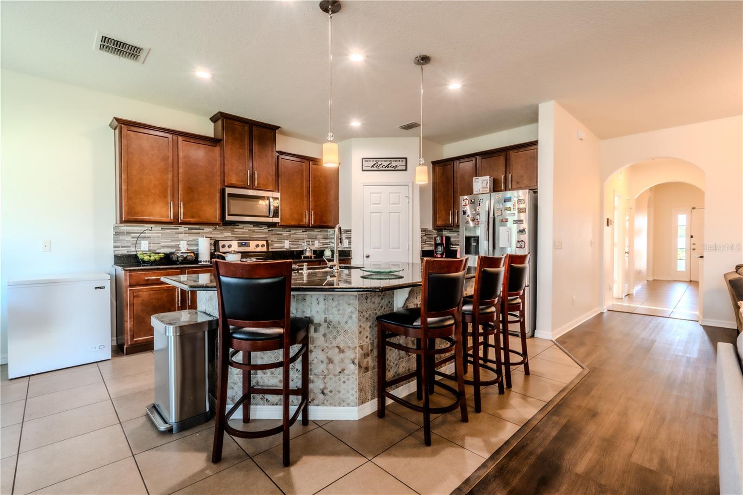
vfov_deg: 73.7
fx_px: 330
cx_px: 372
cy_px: 248
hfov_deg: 96.7
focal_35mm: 16
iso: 100
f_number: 18
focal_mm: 16
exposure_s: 1/2
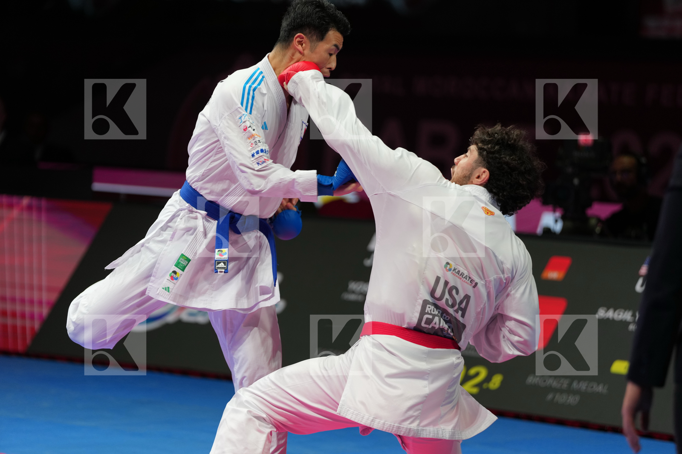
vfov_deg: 7.8
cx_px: 341
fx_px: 3314
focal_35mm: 175
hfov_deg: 11.7
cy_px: 227
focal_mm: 175
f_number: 2.8
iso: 640
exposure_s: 1/1000
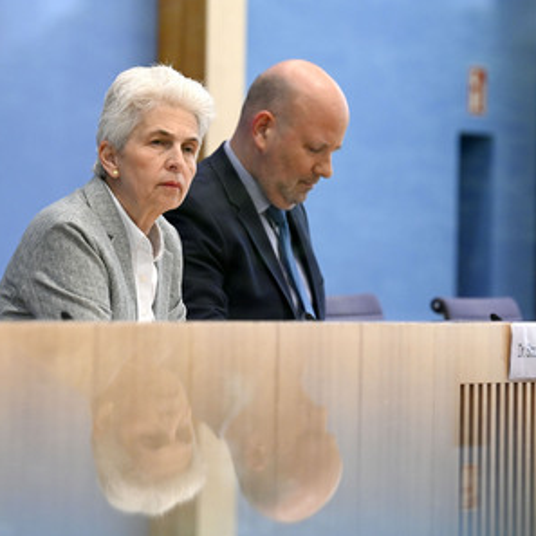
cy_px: 267
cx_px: 255
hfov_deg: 6.8
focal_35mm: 258
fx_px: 4520
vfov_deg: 6.8
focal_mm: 200
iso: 3200
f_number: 5
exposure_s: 1/1000
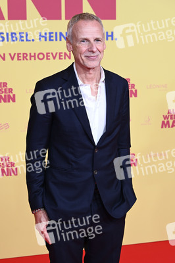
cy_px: 132
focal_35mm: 75
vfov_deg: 27.0
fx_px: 548
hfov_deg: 18.2
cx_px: 88
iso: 500
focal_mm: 75
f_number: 5.6
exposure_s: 1/160
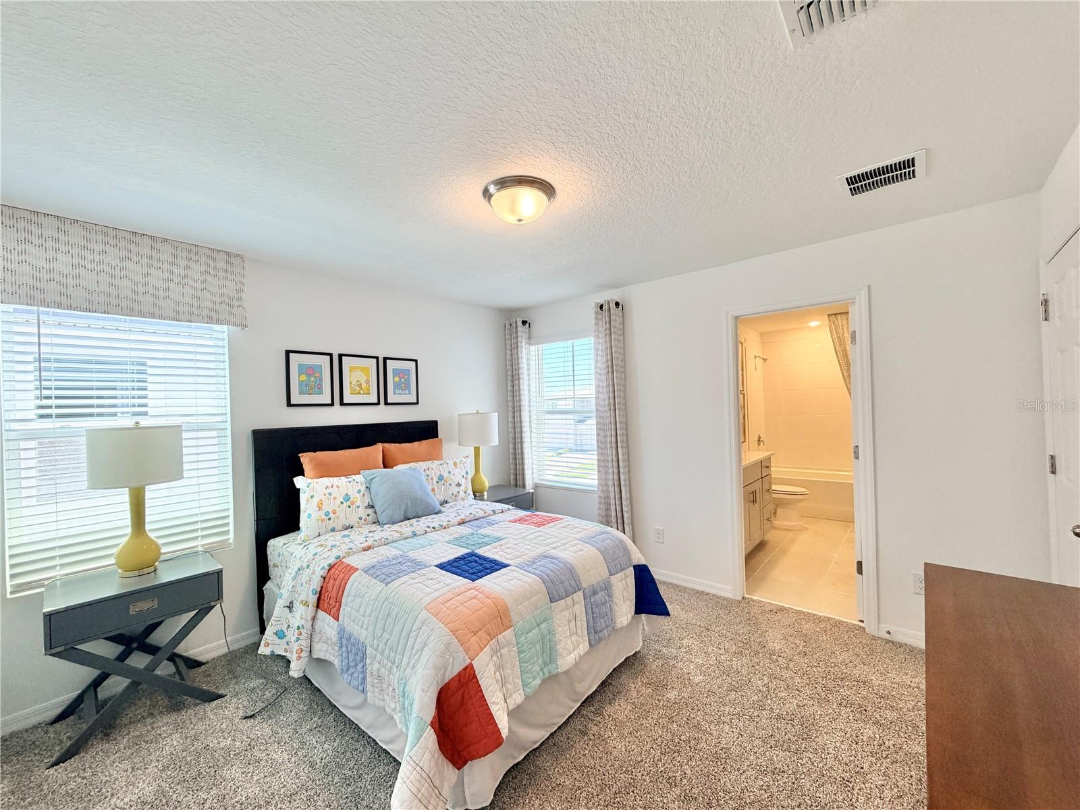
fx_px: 437
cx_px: 540
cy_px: 405
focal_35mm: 14
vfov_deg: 85.7
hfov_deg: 102.1
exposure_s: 1/120
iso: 160
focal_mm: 2.22
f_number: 2.2
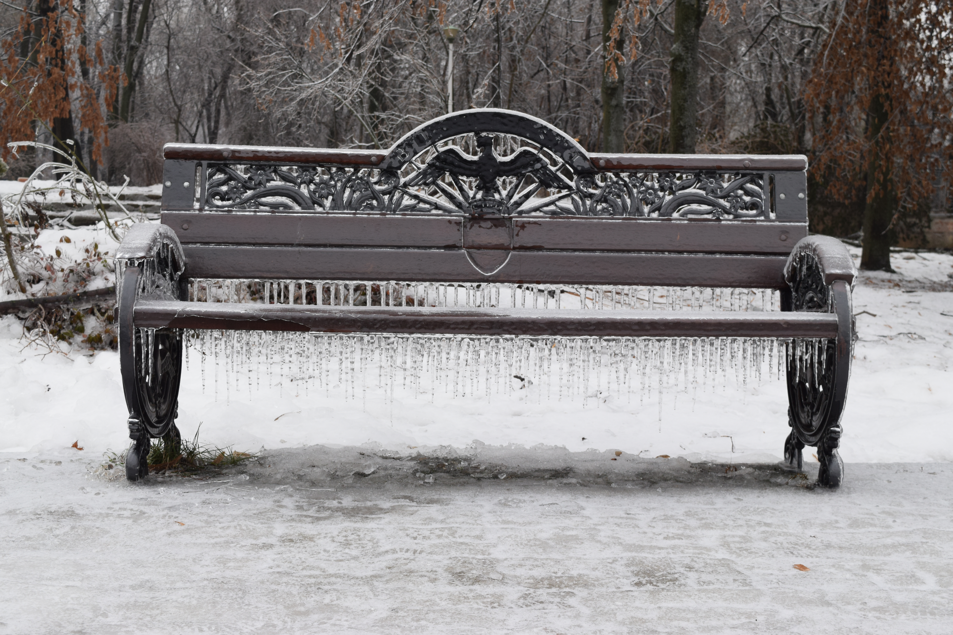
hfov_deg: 42.3
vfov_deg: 28.9
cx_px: 476
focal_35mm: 46
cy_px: 318
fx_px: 1231
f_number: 8
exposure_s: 1/250
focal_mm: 31
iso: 320
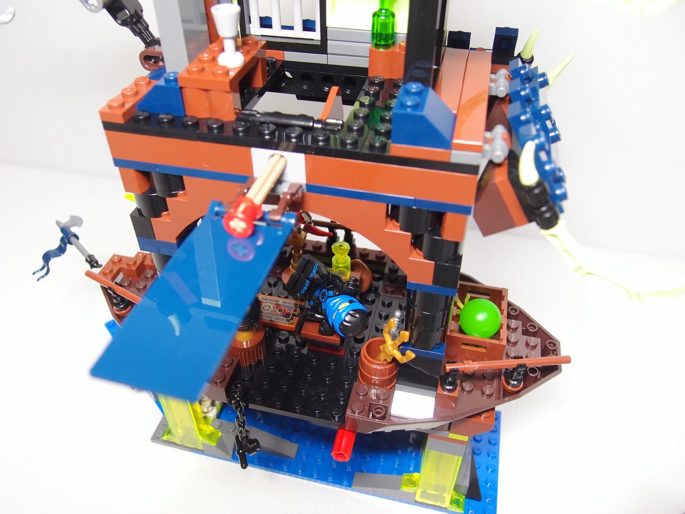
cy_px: 257
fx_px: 554
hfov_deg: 63.4
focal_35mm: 28
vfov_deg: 49.7
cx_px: 342
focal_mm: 6
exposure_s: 1/20
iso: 125
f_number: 2.2
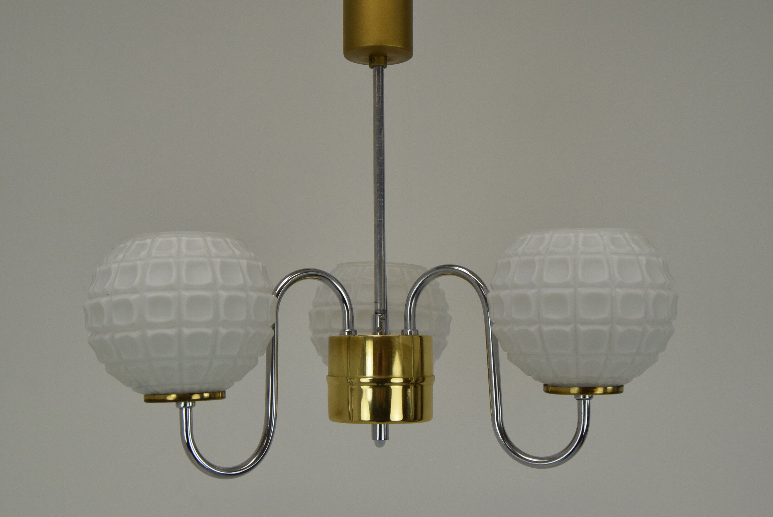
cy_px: 253
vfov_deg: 27.6
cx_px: 384
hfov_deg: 40.3
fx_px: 1053
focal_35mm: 49
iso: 1600
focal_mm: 32
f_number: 11
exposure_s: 1/500
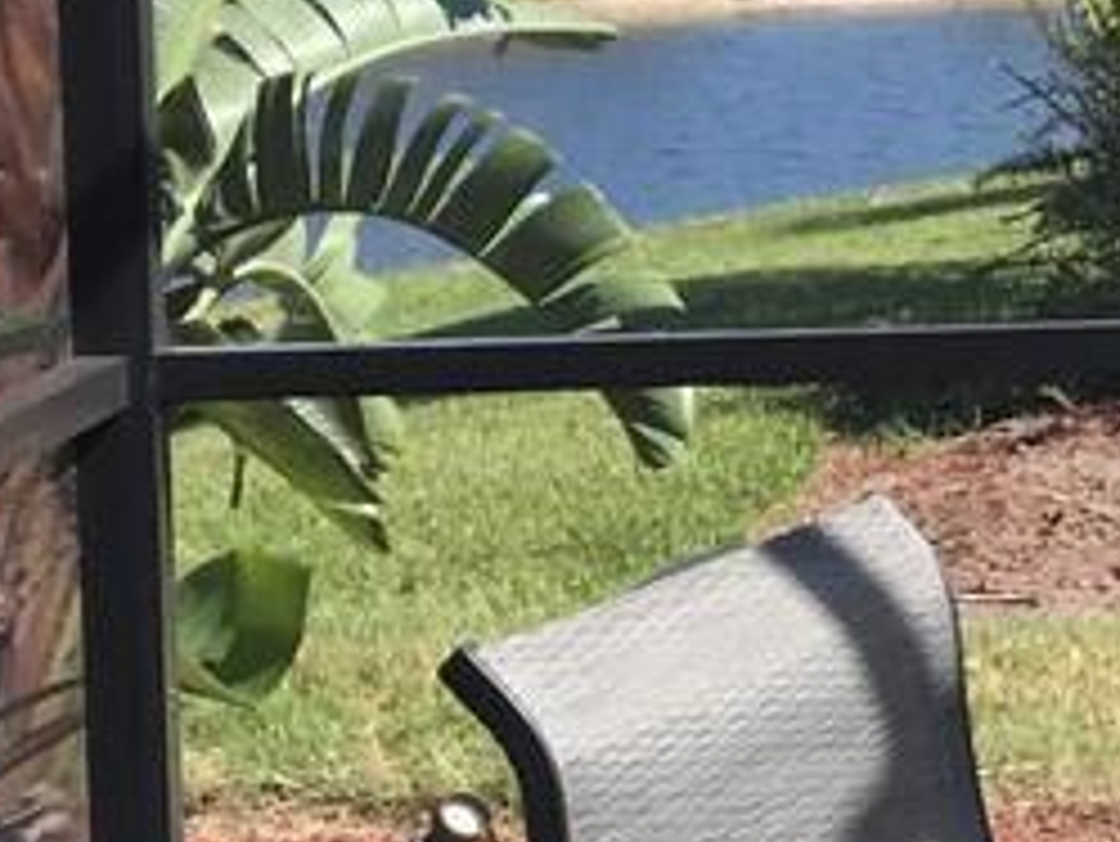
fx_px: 3723
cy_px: 185
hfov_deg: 14.9
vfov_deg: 12.8
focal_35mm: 115
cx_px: 2020
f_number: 1.8
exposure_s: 1/912
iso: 20
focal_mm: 3.99
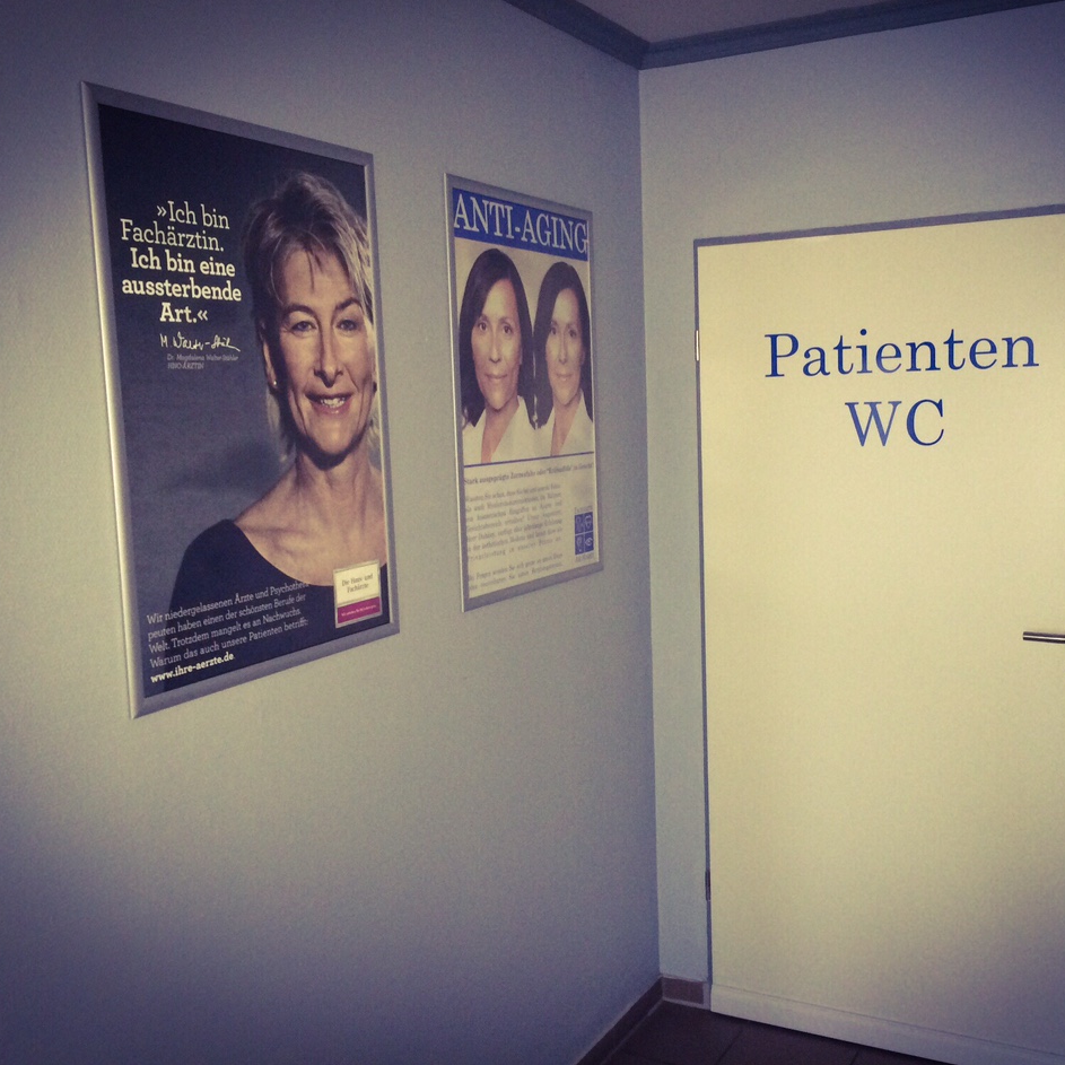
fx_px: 1253
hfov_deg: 45.9
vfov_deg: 46.0
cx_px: 611
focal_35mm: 36
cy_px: 524
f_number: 2.2
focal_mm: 4.12
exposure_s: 1/16
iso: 200
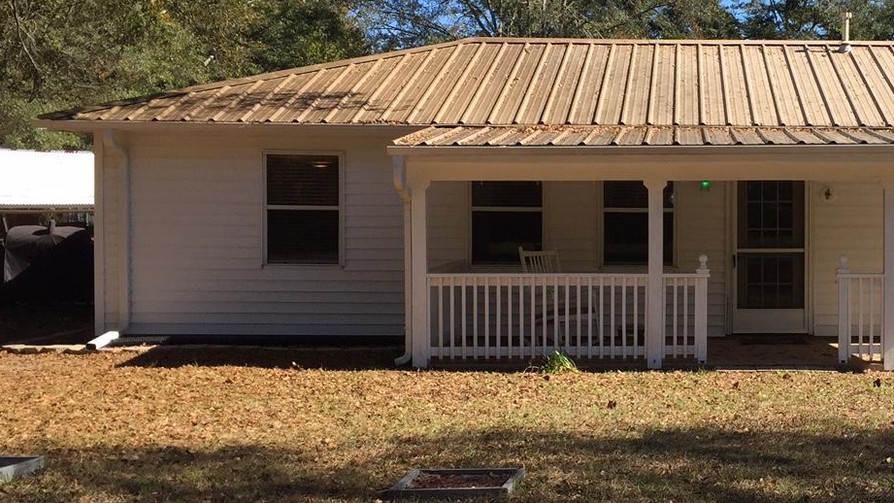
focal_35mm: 56
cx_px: 718
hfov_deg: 36.0
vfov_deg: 21.4
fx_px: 1327
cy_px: 254
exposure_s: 1/1276
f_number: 2.2
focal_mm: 4.15
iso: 32
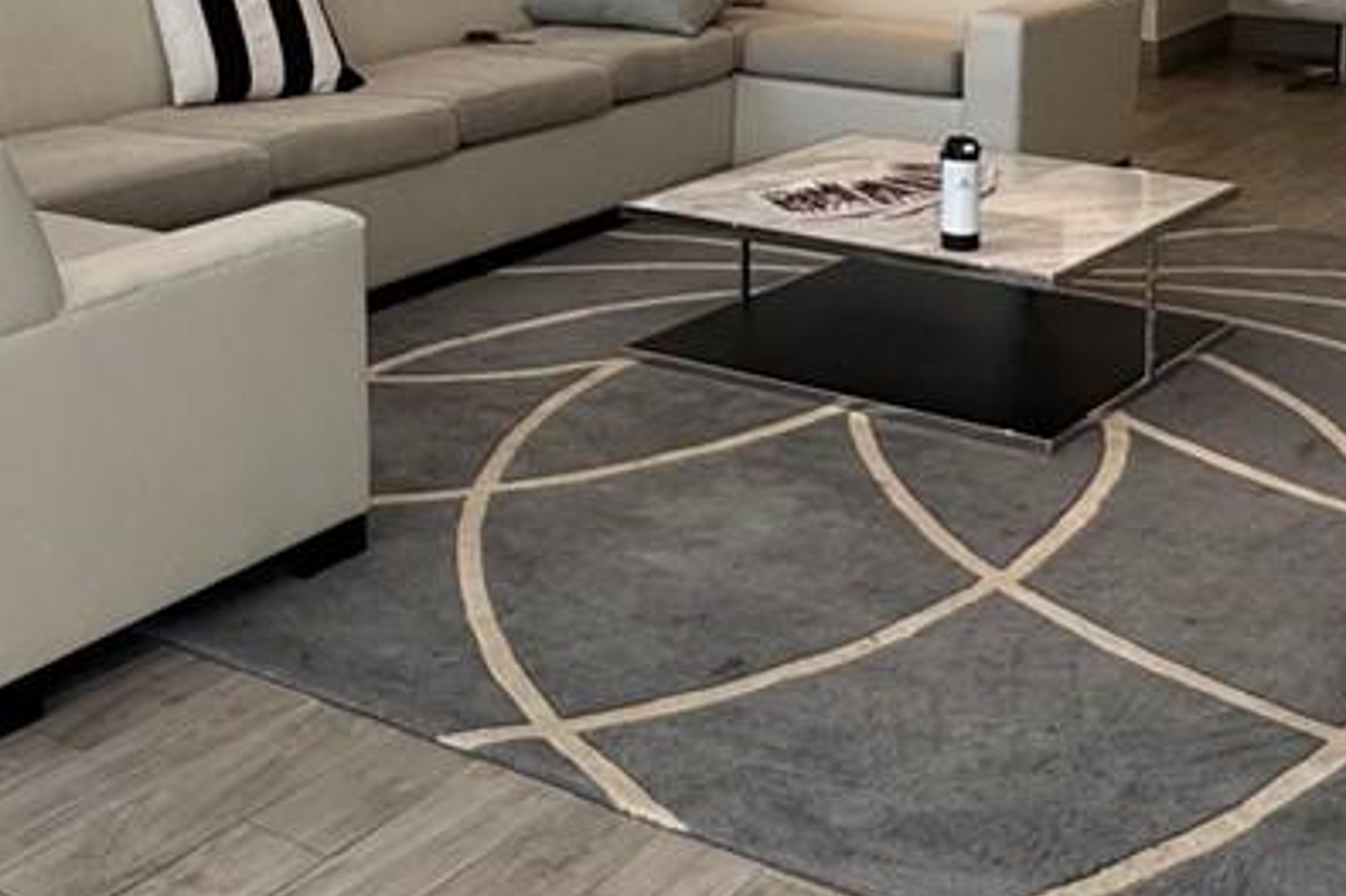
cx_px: 569
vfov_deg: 21.7
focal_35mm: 59
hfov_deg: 33.9
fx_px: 2205
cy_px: -99
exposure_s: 1/120
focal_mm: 2.22
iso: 80
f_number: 2.2
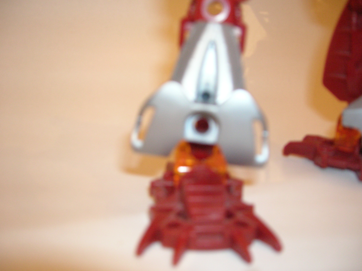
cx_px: 181
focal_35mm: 34
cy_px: 136
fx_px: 356
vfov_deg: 41.8
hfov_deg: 54.0
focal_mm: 5.7
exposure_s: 1/4.8
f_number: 2.9
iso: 200
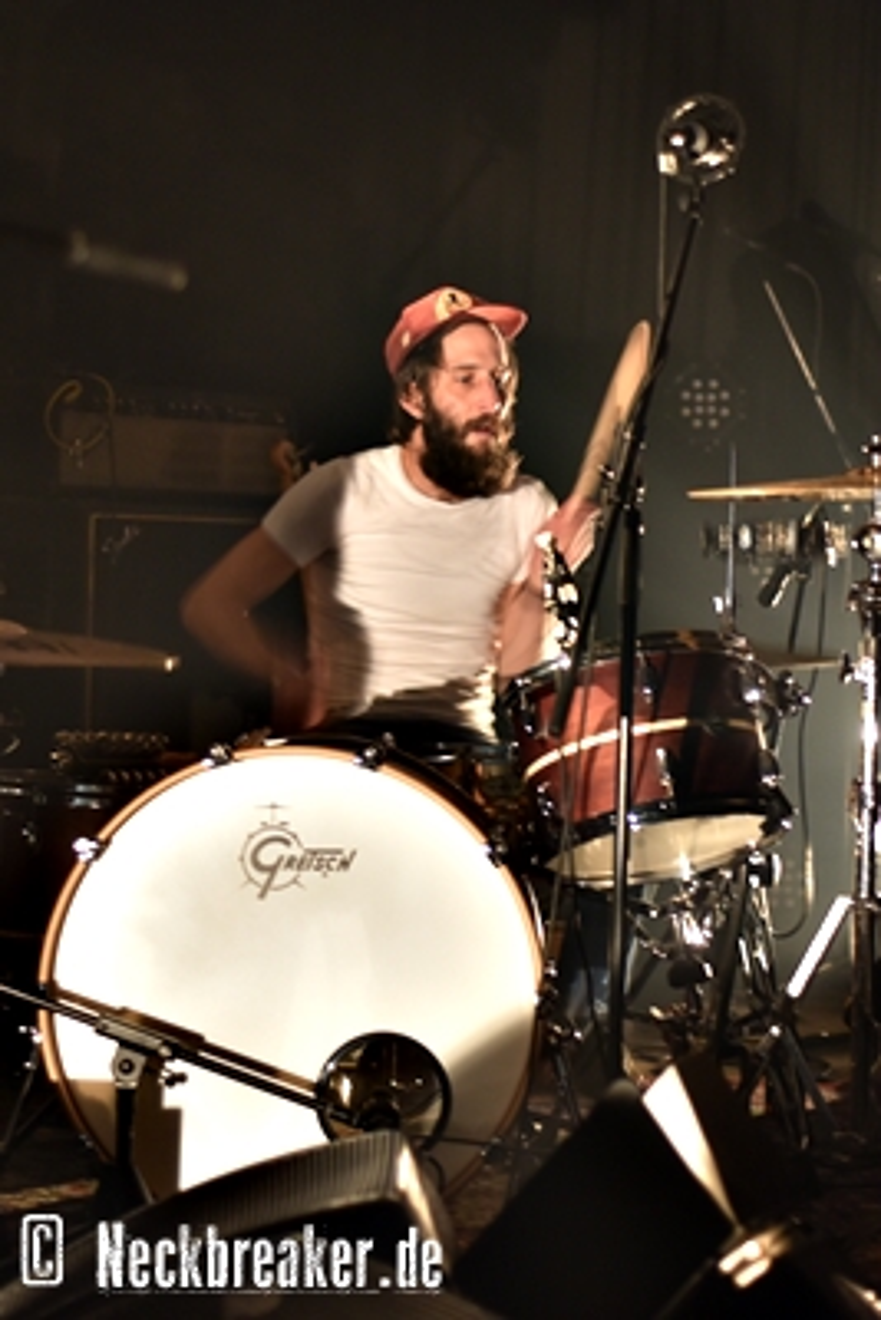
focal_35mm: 50
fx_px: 1834
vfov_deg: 39.6
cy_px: 660
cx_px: 440
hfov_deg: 27.0
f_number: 2.2
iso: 800
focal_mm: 50
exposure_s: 1/20
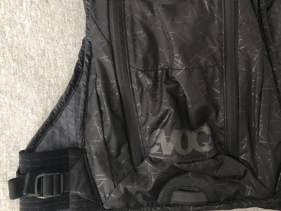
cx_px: 199
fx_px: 382
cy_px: 57
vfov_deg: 30.4
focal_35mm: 47
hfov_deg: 39.7
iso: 100
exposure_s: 1/13
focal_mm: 3.99
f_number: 1.8
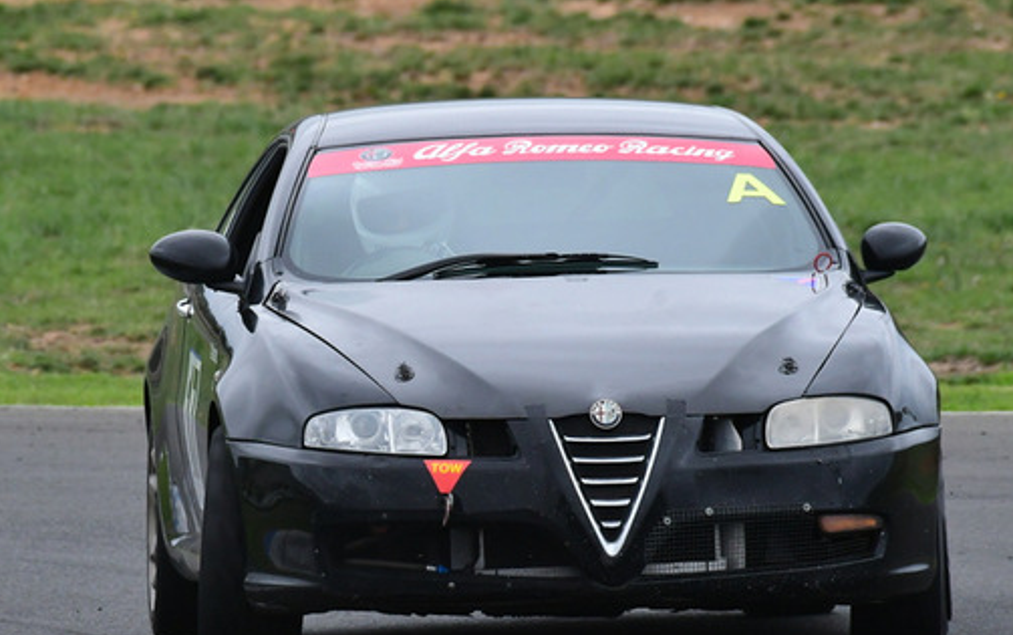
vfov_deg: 1.1
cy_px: 329
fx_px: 33562
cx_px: 242
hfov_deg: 1.7
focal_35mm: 1215
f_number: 11
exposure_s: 1/640
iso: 1250
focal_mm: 500
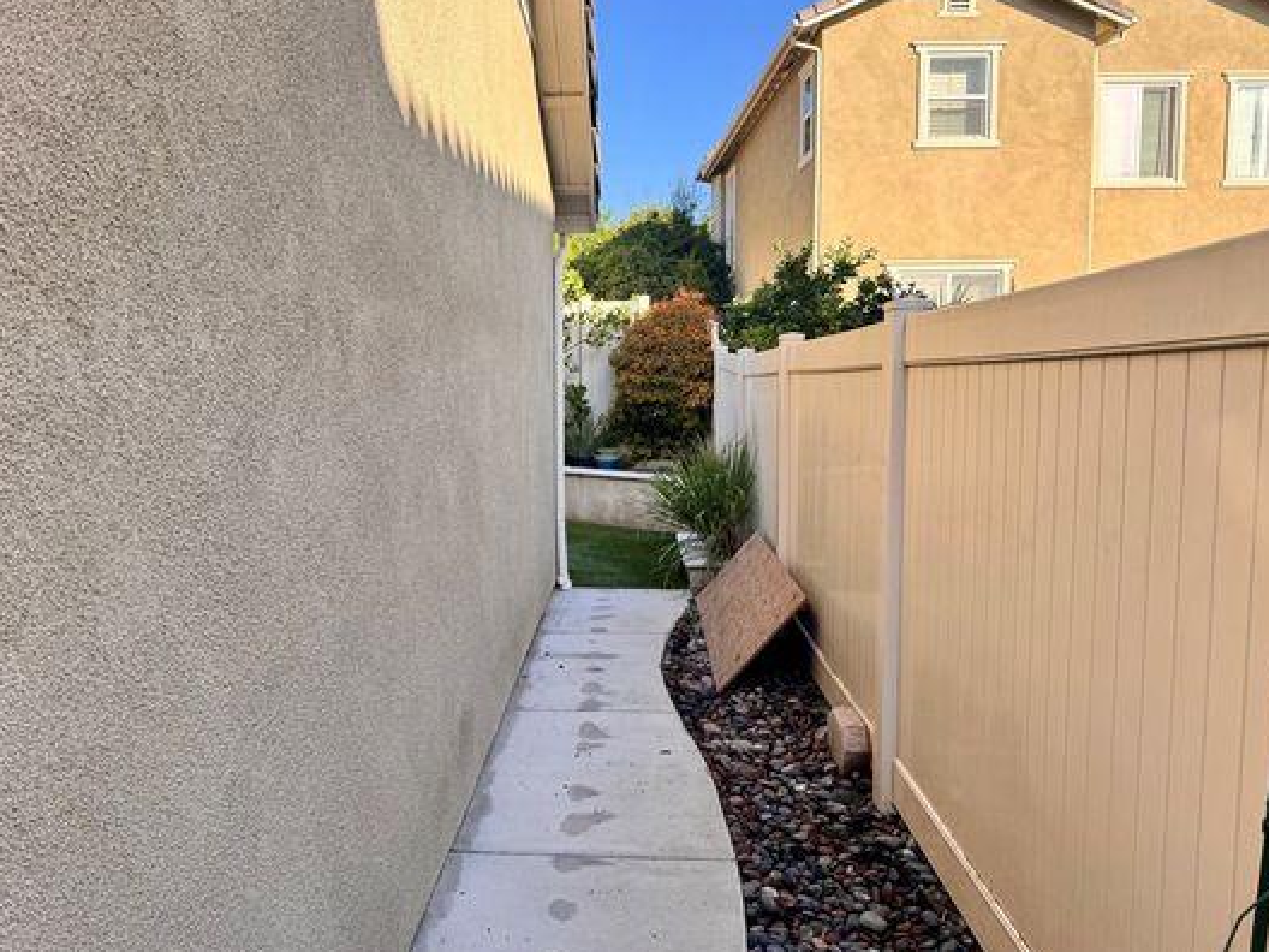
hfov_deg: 65.2
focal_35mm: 27
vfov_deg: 51.4
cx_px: 574
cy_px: 482
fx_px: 990
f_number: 1.78
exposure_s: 1/853
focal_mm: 6.76
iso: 80
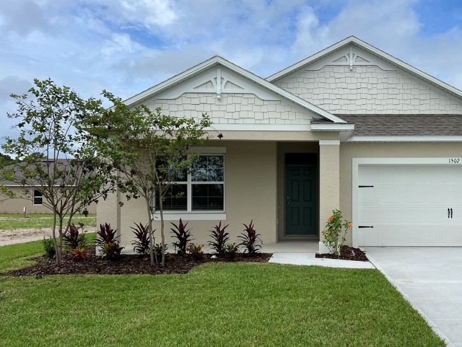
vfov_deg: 38.6
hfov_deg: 48.9
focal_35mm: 37
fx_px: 494
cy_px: 199
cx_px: 323
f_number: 1.5
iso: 50
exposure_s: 1/6579
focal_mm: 5.7
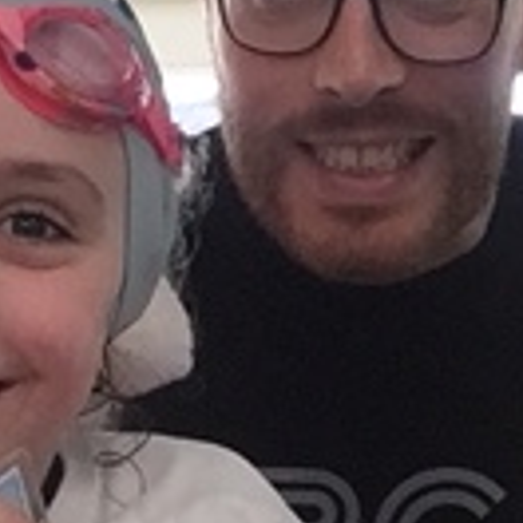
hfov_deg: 13.1
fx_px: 2273
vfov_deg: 12.7
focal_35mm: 133
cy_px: -151
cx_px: 119
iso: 64
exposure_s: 1/100
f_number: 2.2
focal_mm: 2.65
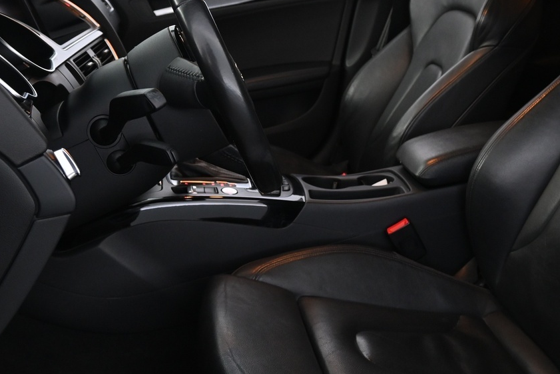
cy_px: 160
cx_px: 344
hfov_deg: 37.0
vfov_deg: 25.3
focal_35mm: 53
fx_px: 831
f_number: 3.8
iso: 1250
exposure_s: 1/30
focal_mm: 18.5
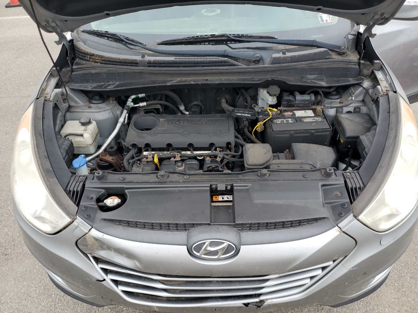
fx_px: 314
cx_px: 209
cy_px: 156
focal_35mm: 26
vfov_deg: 53.1
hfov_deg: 67.3
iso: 50
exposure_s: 1/357
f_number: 1.5
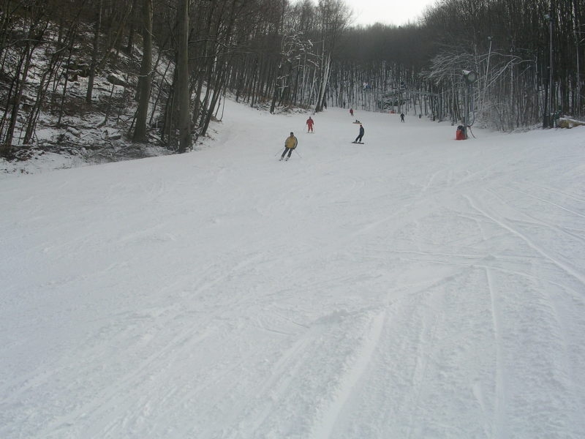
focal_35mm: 38
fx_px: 642
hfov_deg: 49.0
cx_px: 292
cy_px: 220
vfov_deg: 37.7
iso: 50
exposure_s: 1/273
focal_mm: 5.8
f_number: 5.6
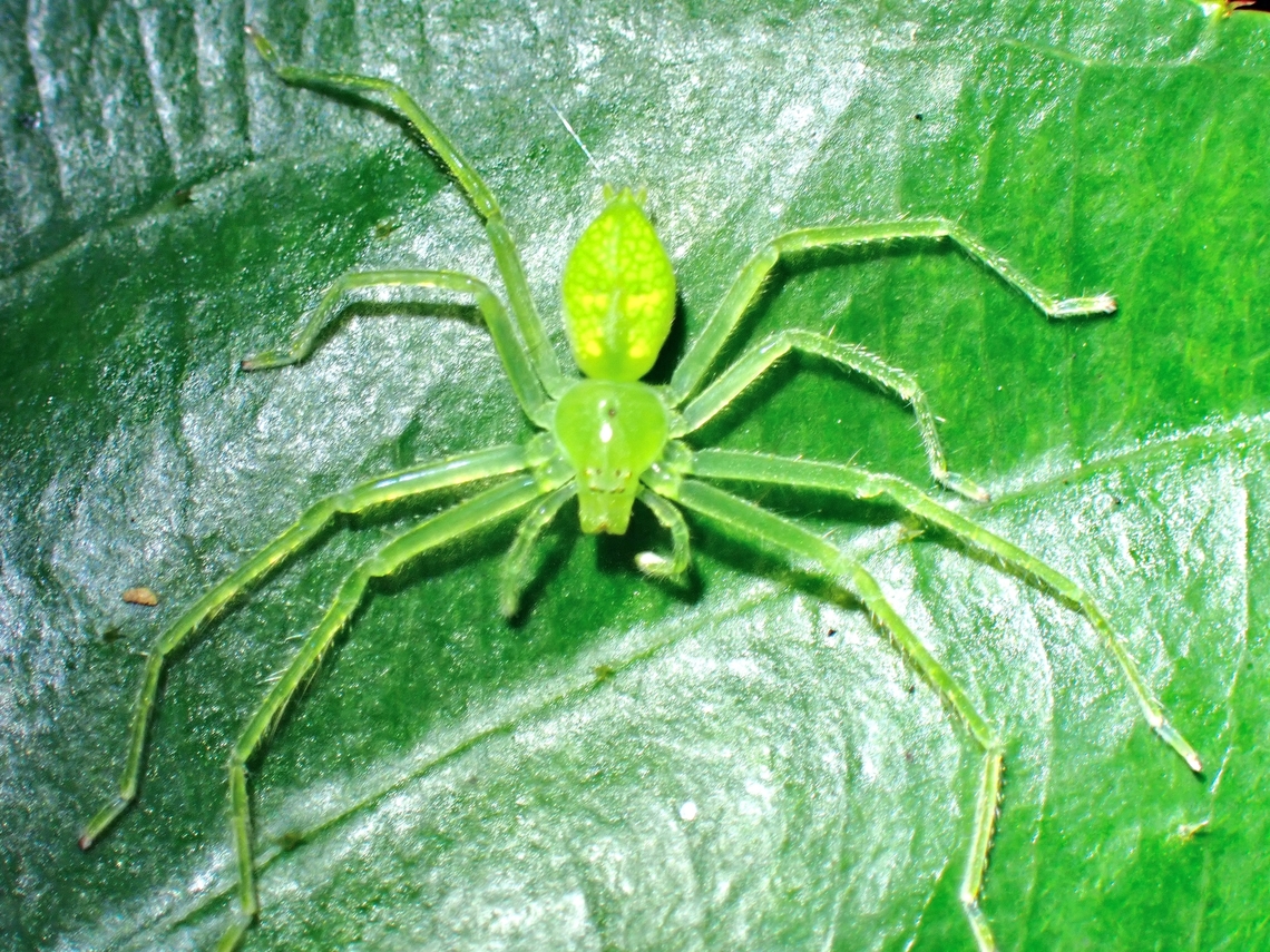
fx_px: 3669
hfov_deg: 19.6
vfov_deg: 14.8
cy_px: 476
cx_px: 635
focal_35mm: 100
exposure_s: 1/100
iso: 250
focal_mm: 18
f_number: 14
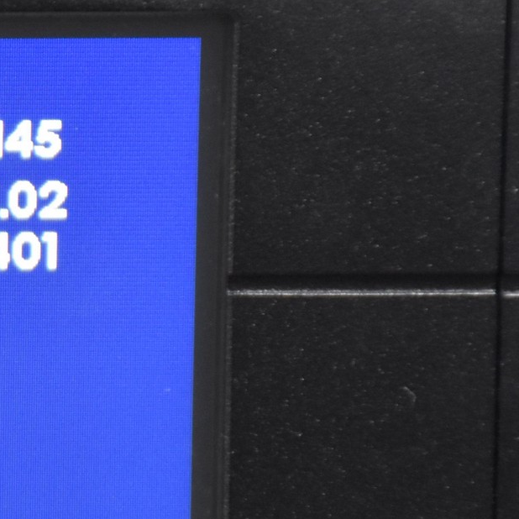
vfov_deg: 3.7
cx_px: -395
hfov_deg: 3.7
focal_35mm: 471
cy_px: 402
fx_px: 7984
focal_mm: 95
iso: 1800
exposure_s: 1/60
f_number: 5.3
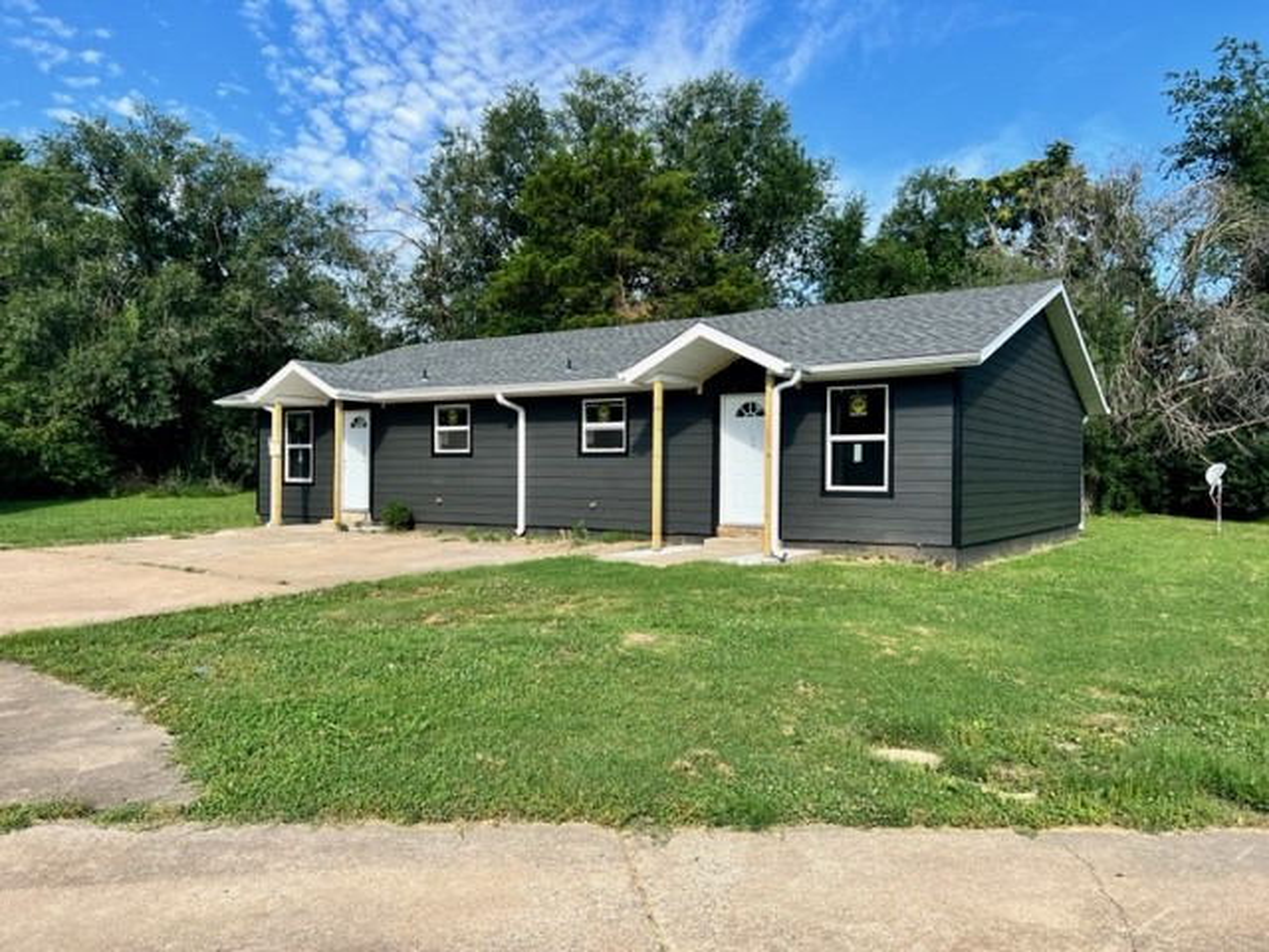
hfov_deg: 67.3
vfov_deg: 53.1
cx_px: 634
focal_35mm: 26
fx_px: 953
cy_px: 476
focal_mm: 5.7
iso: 50
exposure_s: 1/2045
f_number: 1.5
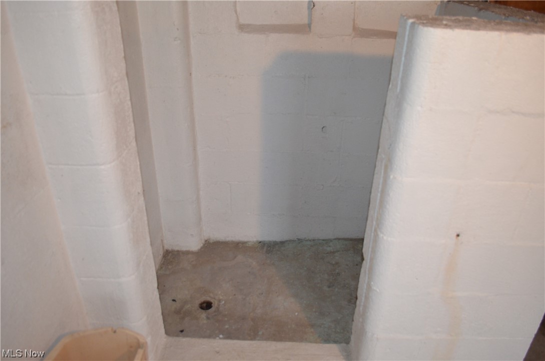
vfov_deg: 47.7
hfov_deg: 67.5
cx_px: 272
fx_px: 408
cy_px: 180
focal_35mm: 27
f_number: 3.5
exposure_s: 1/60
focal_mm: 18
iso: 1250
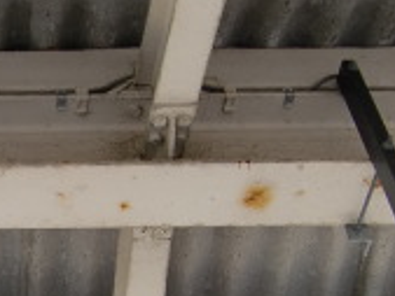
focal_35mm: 106
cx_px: -91
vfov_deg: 13.7
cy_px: 329
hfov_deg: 17.6
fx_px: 1210
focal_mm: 4.9
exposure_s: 1/60
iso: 64
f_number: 2.6
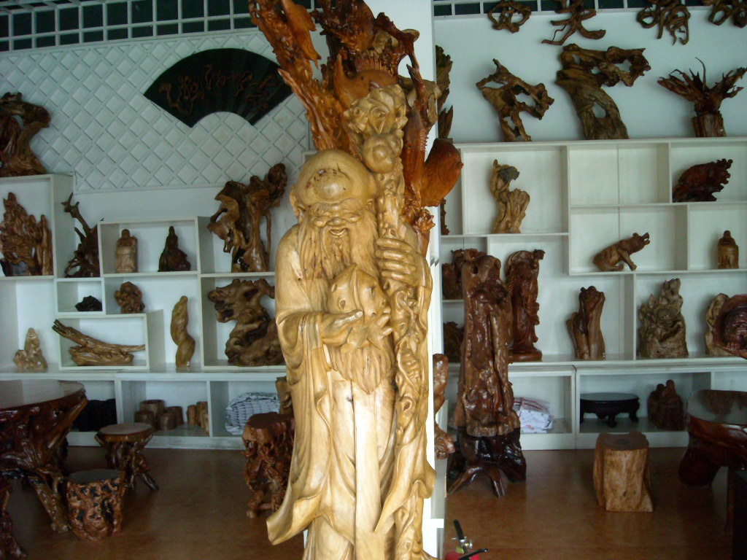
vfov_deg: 40.7
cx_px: 374
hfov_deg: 52.6
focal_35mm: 35
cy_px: 280
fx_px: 755
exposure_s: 1/36
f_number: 2.8
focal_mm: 5.7
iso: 400
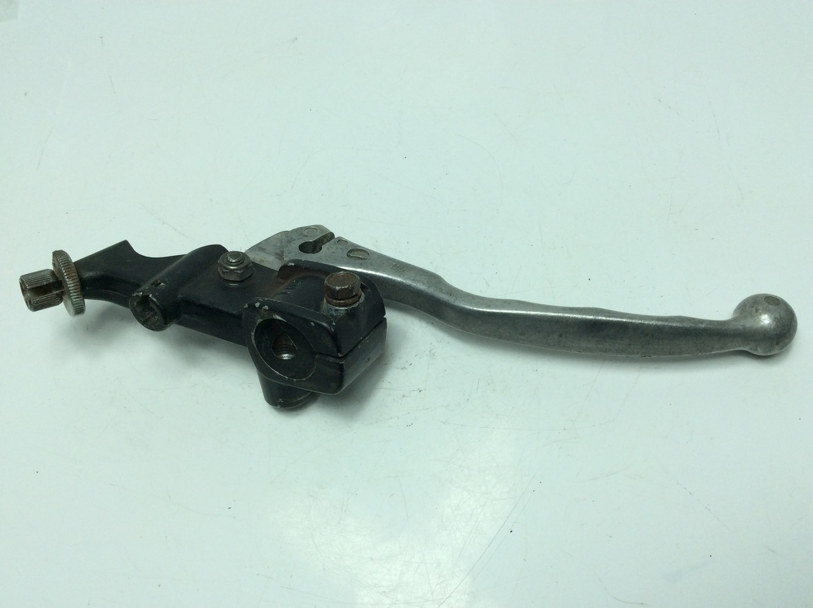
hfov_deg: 56.9
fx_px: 750
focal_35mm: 32
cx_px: 406
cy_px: 304
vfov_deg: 44.1
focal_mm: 3.3
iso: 32
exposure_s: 1/583
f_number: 2.4
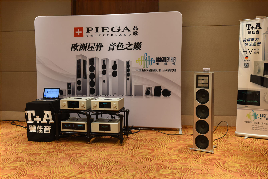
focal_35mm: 40
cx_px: 134
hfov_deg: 48.4
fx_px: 298
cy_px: 90
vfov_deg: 33.4
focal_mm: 40
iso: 640
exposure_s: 1/60
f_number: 4
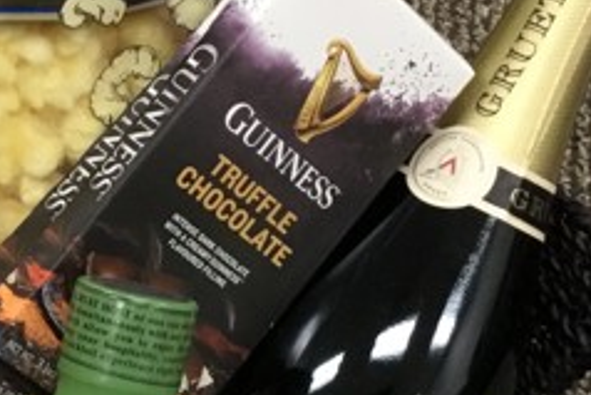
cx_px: -37
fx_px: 2004
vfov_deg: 11.3
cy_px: 190
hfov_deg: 16.3
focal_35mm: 122
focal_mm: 3.3
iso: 100
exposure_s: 1/30
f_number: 2.4
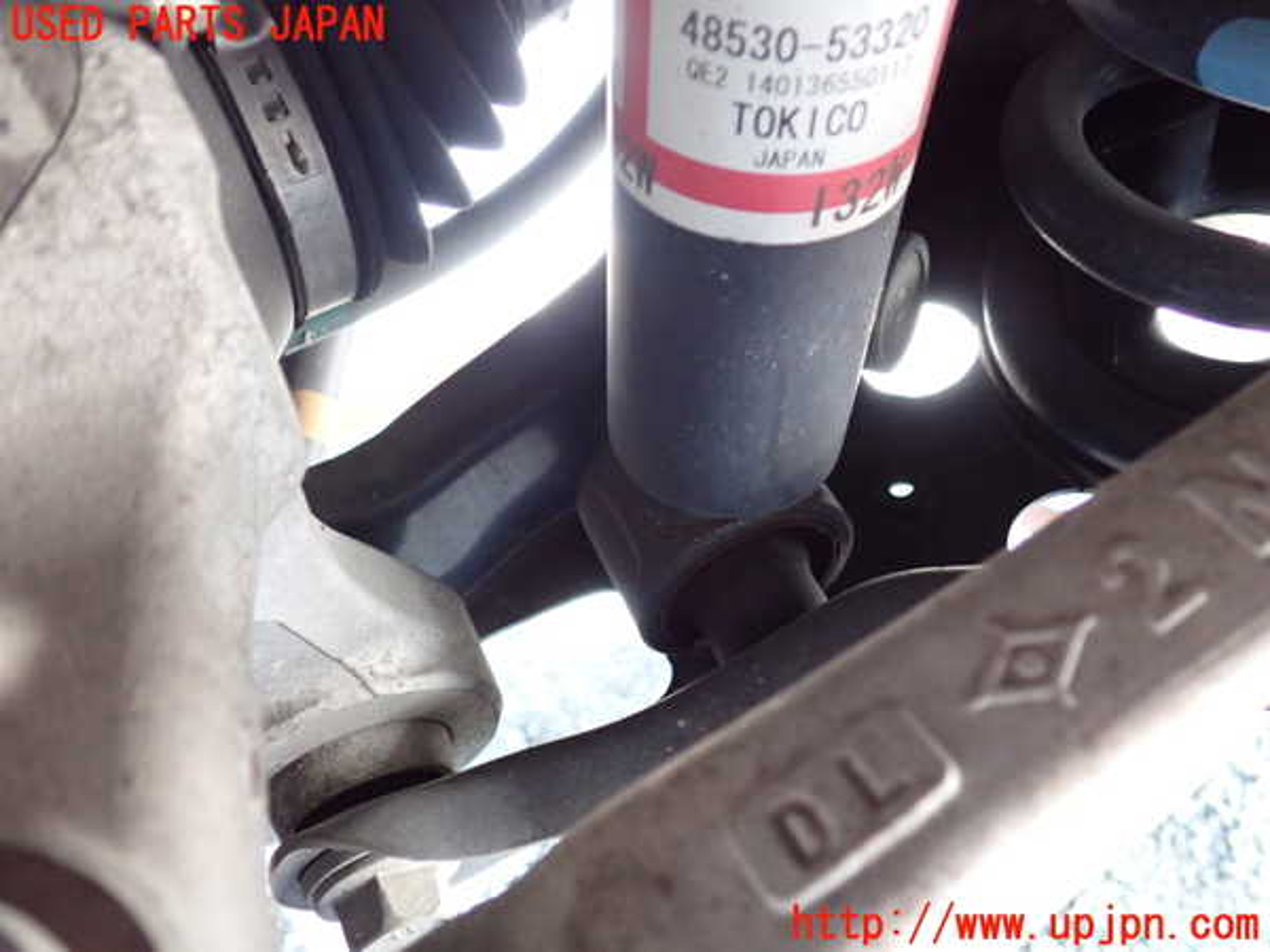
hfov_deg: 60.0
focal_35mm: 30
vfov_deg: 46.8
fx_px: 1101
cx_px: 635
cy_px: 476
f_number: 2.3
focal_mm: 5.4
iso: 640
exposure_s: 1/60
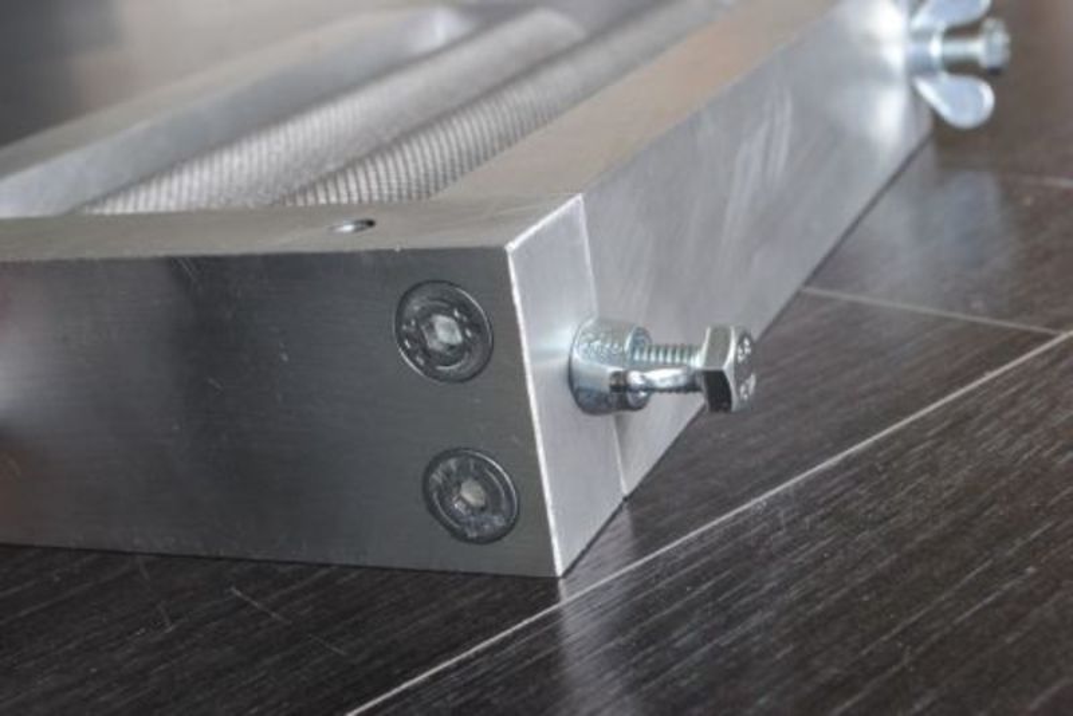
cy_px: 358
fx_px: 1699
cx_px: 536
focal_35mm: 57
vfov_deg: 23.8
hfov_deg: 35.0
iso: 400
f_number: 13
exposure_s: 1/15
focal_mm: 38
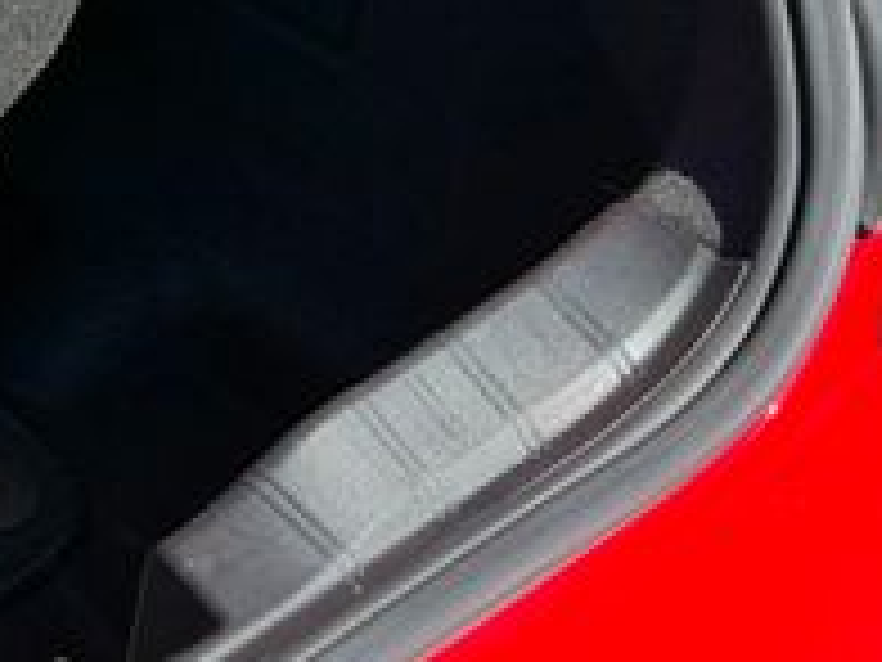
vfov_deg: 9.5
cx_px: -490
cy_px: 266
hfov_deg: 11.9
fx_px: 4000
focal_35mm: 157
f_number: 1.78
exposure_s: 1/794
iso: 80
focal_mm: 6.76
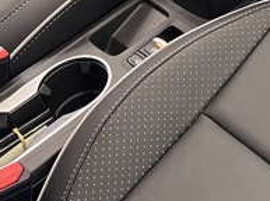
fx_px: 841
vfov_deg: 12.5
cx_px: 400
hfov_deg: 16.7
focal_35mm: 108
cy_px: -152
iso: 320
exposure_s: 1/50
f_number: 1.5
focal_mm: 5.7
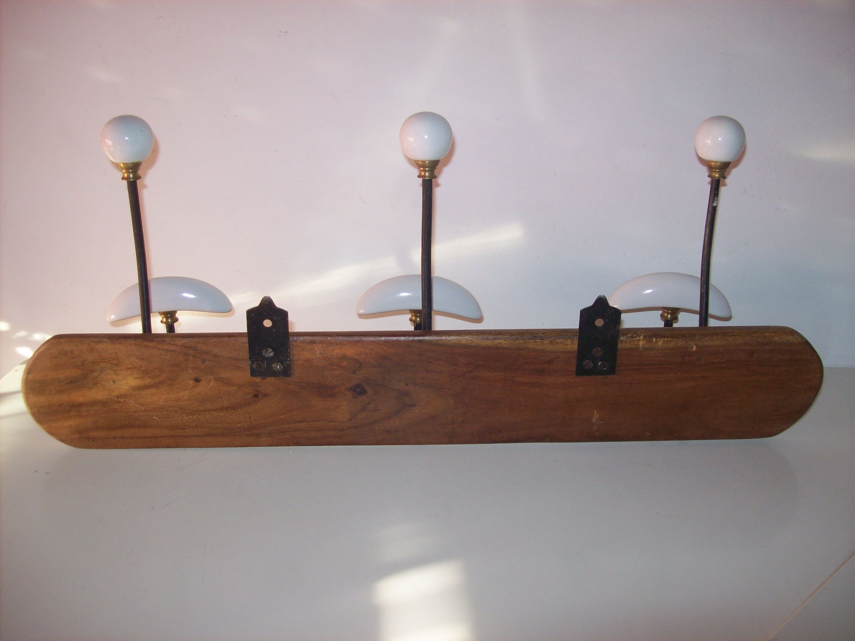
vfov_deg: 39.6
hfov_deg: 51.4
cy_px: 320
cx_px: 428
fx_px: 889
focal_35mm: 36
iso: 80
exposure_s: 1/64
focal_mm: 6
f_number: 2.7
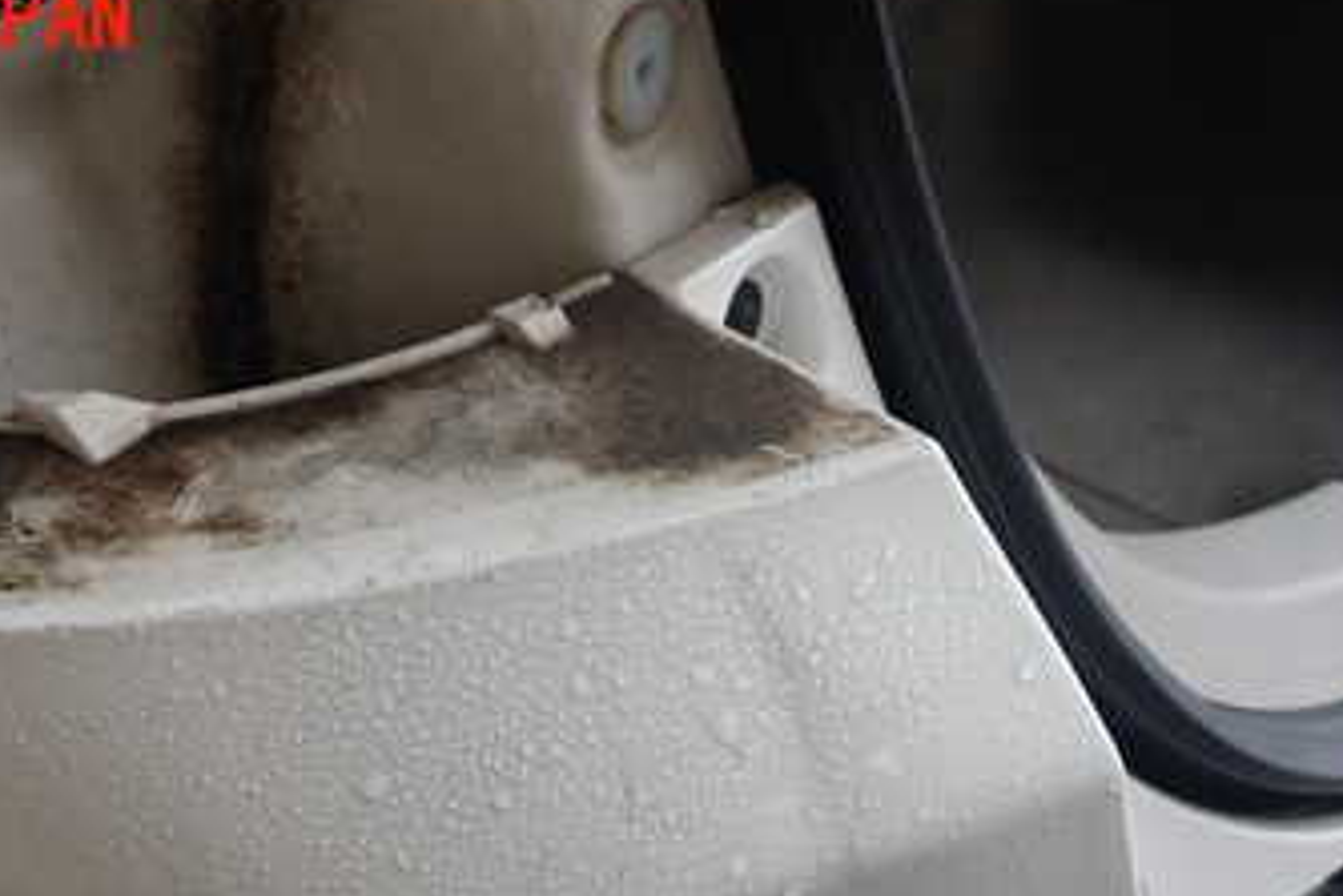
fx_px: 2090
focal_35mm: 56
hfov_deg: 35.6
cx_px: 607
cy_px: 876
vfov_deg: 23.3
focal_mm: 5.4
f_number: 2.3
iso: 200
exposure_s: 1/50
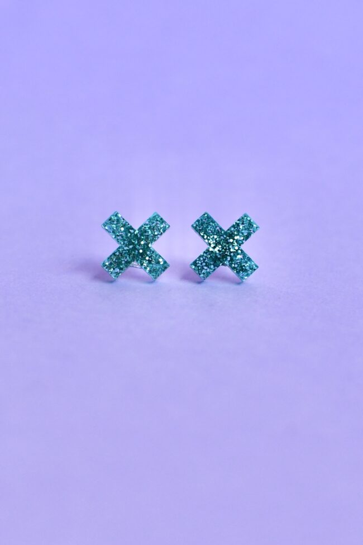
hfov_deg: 26.0
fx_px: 786
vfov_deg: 38.2
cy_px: 272
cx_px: 182
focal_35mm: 52
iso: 1600
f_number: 5
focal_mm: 35
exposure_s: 1/1000
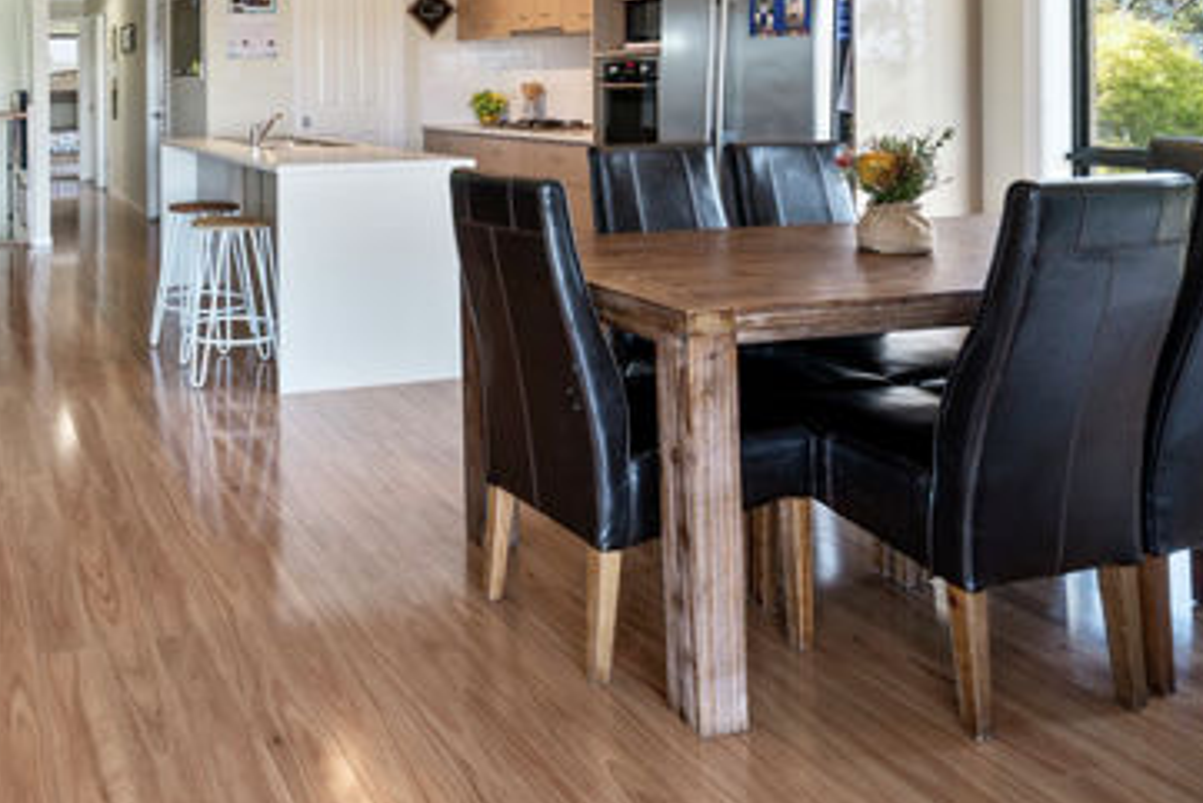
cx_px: 213
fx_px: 1036
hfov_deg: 55.3
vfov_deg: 39.3
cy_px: 77
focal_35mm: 31
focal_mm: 14
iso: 100
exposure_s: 1/5
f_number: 7.1
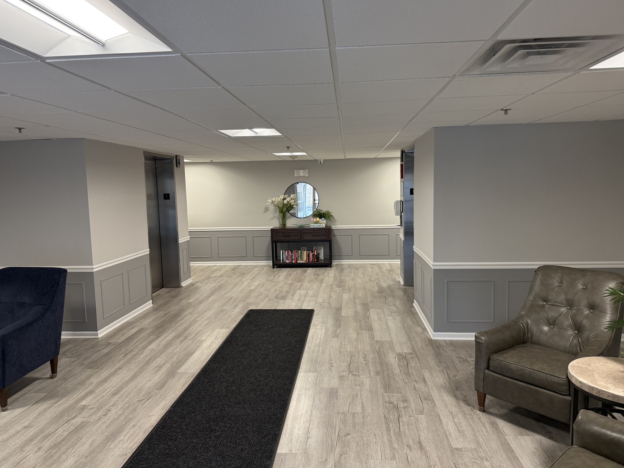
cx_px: 313
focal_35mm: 25
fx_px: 451
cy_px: 229
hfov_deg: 69.4
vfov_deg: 54.9
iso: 200
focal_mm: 6.76
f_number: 1.78
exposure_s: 1/116
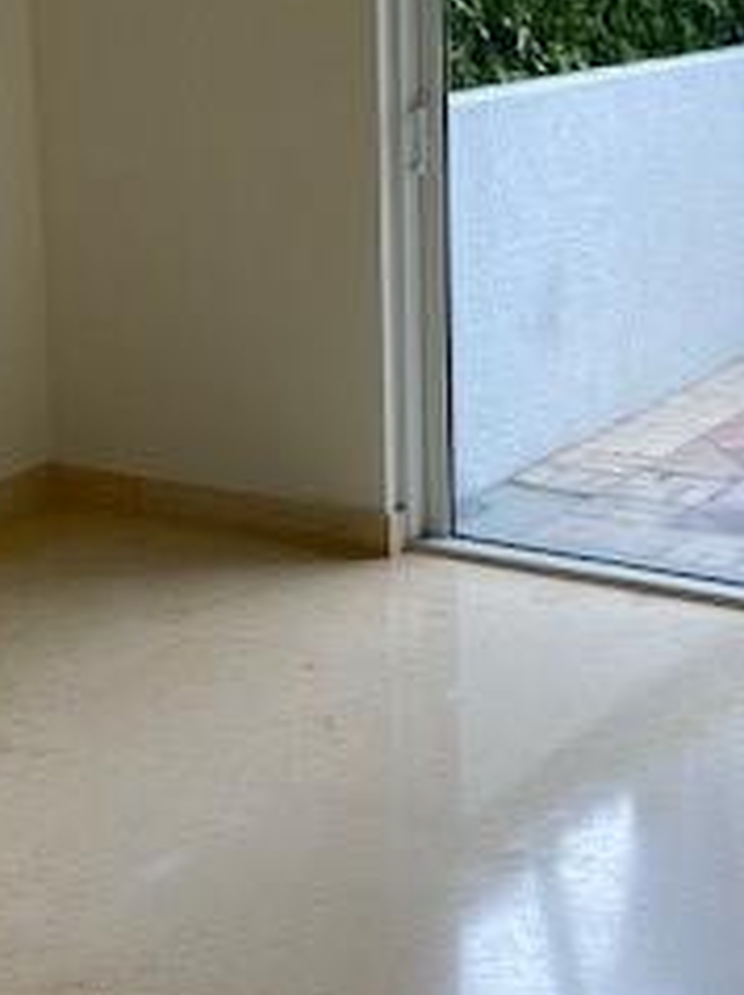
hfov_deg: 21.0
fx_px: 2010
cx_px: 414
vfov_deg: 27.6
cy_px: 314
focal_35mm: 70
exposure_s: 1/133
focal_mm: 4.25
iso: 32
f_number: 1.8
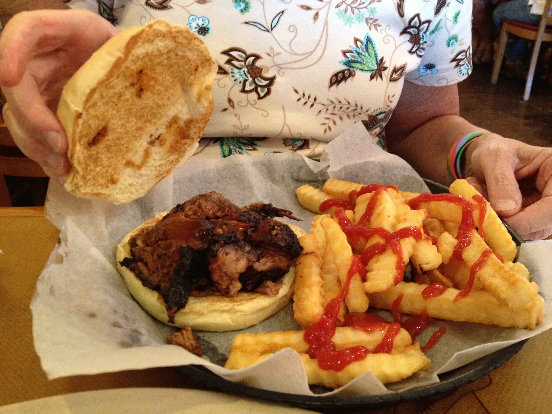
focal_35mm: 35
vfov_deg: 40.7
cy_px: 207
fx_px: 558
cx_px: 276
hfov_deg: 52.6
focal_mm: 4.28
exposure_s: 1/20
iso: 400
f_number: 2.4
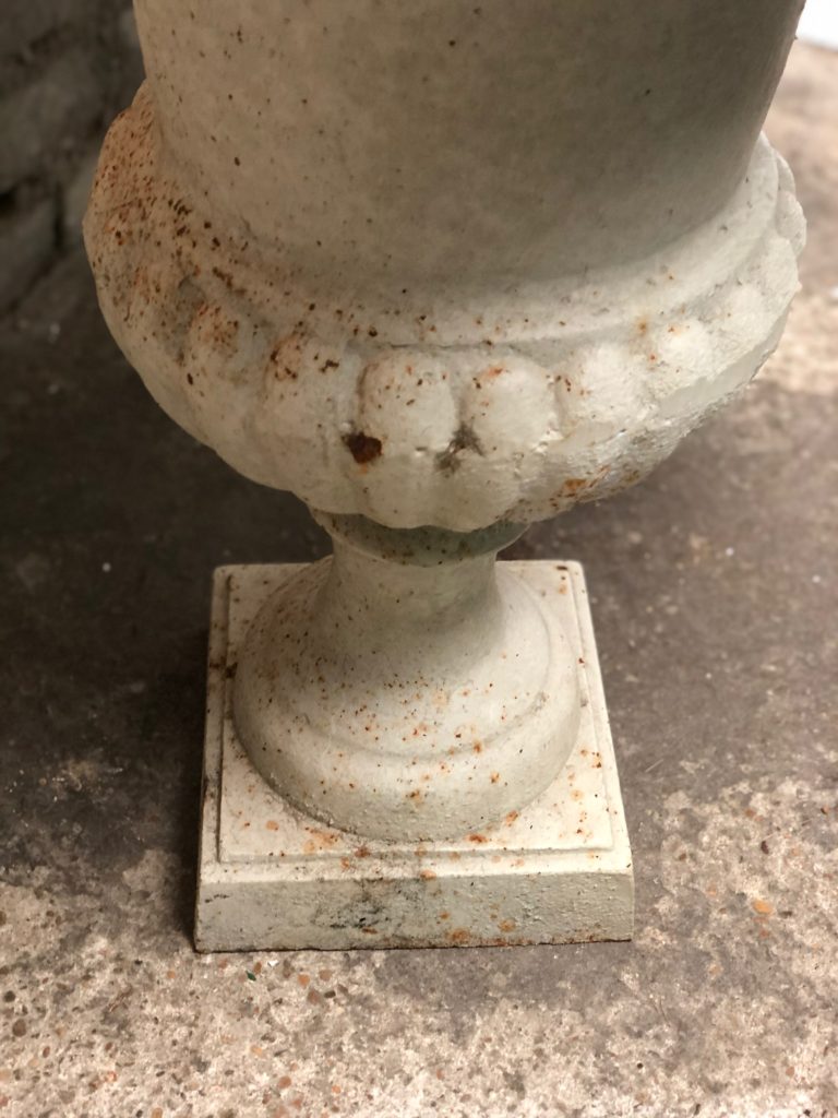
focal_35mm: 52
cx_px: 419
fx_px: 1678
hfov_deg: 28.0
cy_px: 559
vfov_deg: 36.8
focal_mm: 6
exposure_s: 1/25
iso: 160
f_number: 2.4
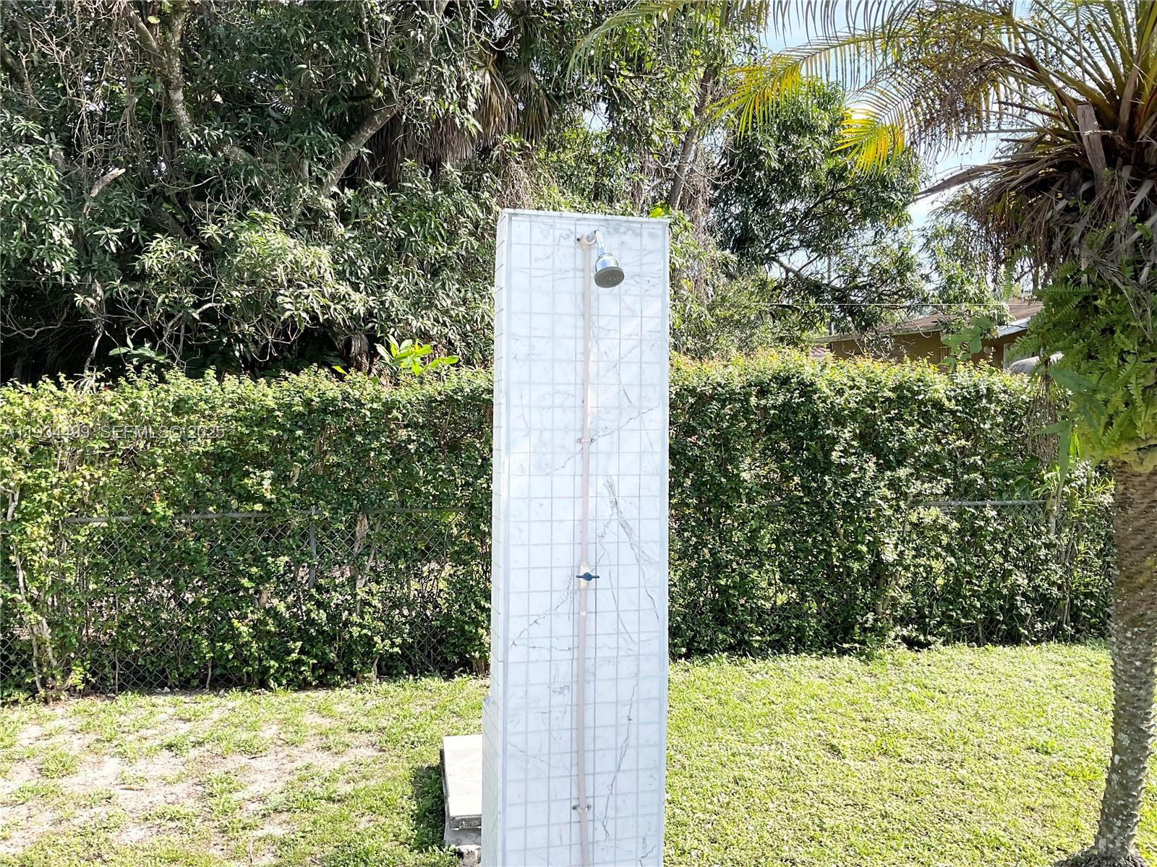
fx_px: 969
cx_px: 578
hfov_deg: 61.7
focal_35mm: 29
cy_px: 434
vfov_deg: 48.2
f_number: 1.8
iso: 16
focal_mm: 3
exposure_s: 1/739
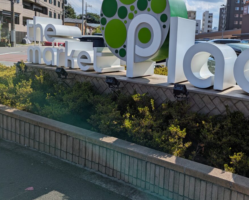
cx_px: 177
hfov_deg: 51.3
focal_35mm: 34
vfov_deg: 43.0
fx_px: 251
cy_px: 75
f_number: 1.85
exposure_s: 1/5376
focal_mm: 6.81
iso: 43
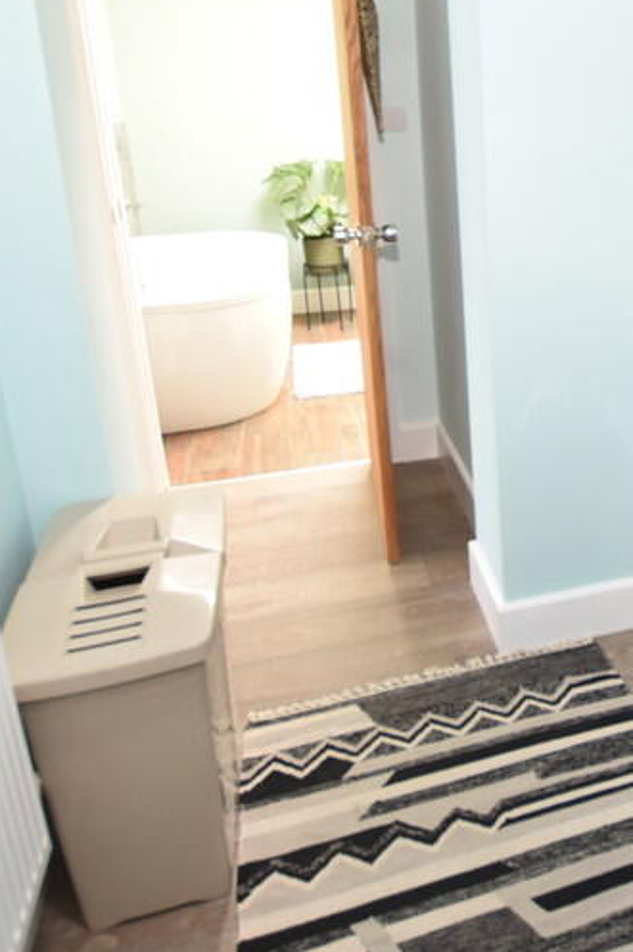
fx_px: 819
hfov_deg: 38.1
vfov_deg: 59.1
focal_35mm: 31
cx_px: 618
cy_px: 325
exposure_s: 1/60
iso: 1000
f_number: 3.5
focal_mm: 10
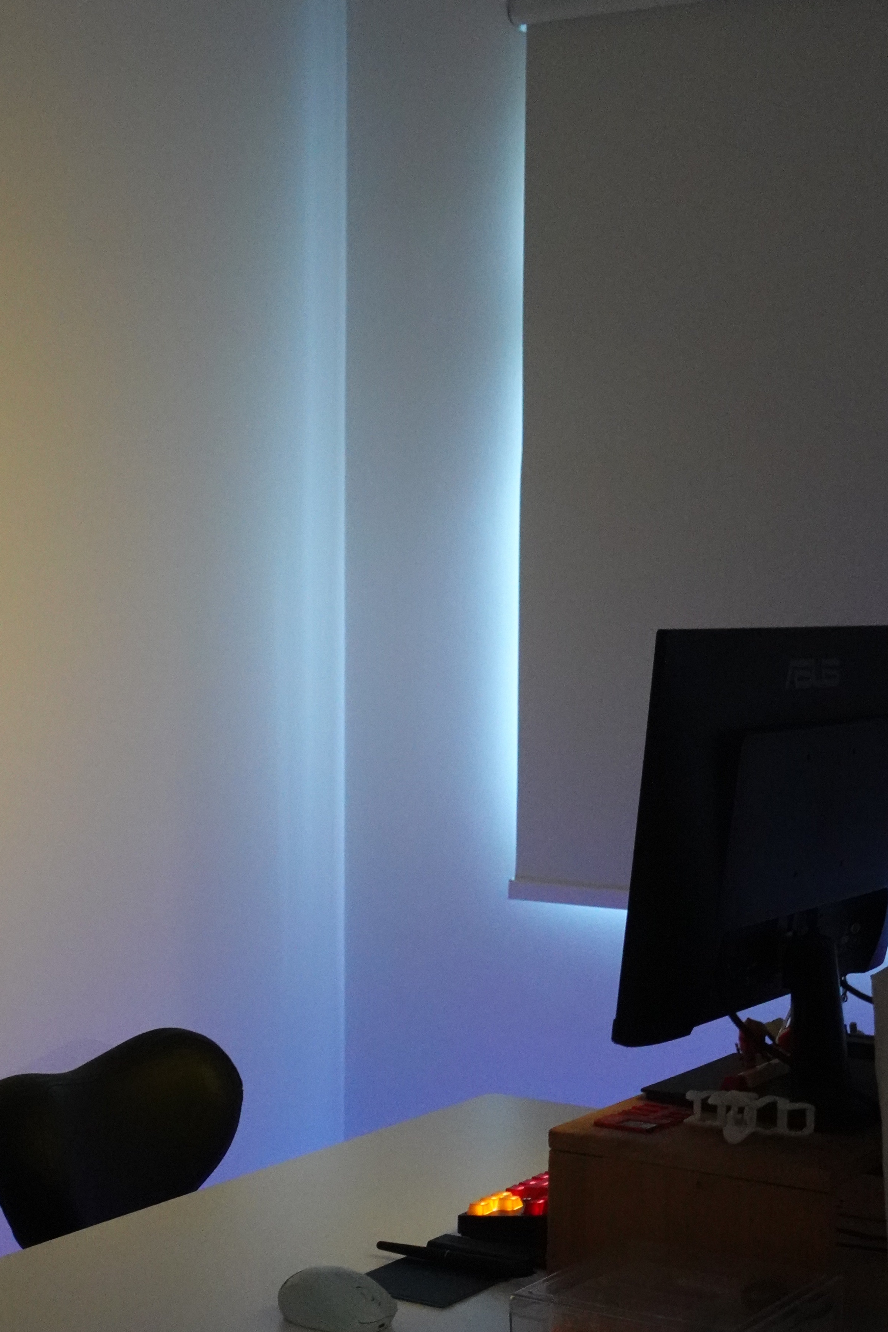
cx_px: 451
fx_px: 2257
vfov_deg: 32.9
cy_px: 677
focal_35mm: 61
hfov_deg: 22.3
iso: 3200
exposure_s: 1/30
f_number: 2.8
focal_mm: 15.46
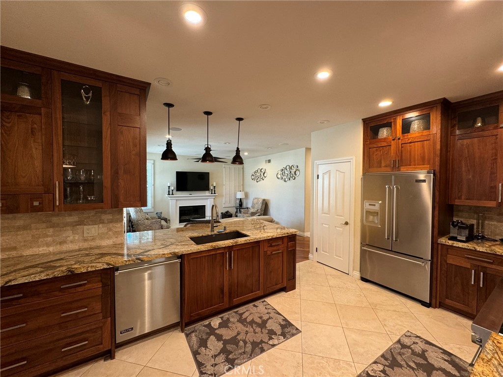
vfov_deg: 85.7
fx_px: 203
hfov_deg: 102.1
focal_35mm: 14
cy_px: 188
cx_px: 252
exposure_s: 1/60
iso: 200
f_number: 2.2
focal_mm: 2.22
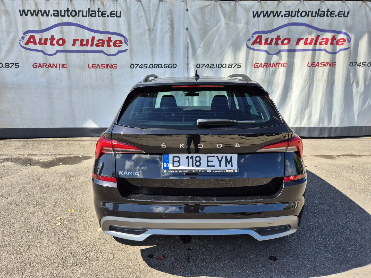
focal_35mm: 23
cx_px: 186
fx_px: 247
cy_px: 139
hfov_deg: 73.9
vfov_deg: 58.9
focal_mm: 5.4
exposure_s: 1/754
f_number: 1.8
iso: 25
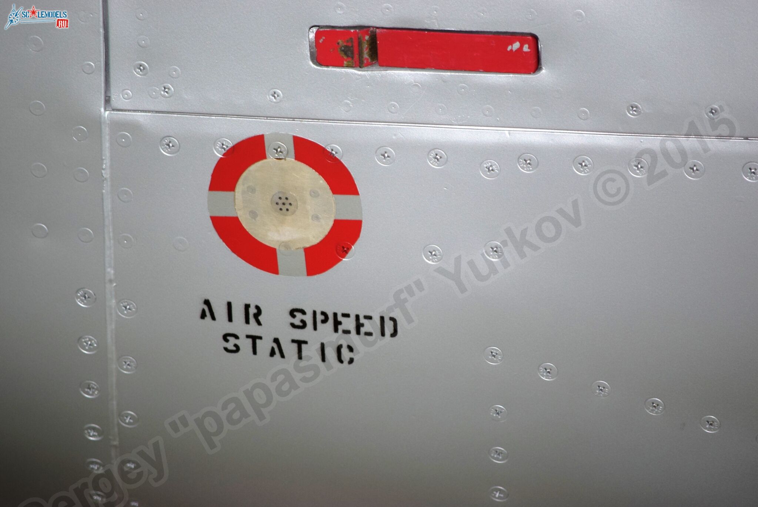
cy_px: 254
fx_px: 9481
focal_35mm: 450
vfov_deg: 3.1
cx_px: 379
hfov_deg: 4.6
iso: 560
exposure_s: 1/30
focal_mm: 300
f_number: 5.6
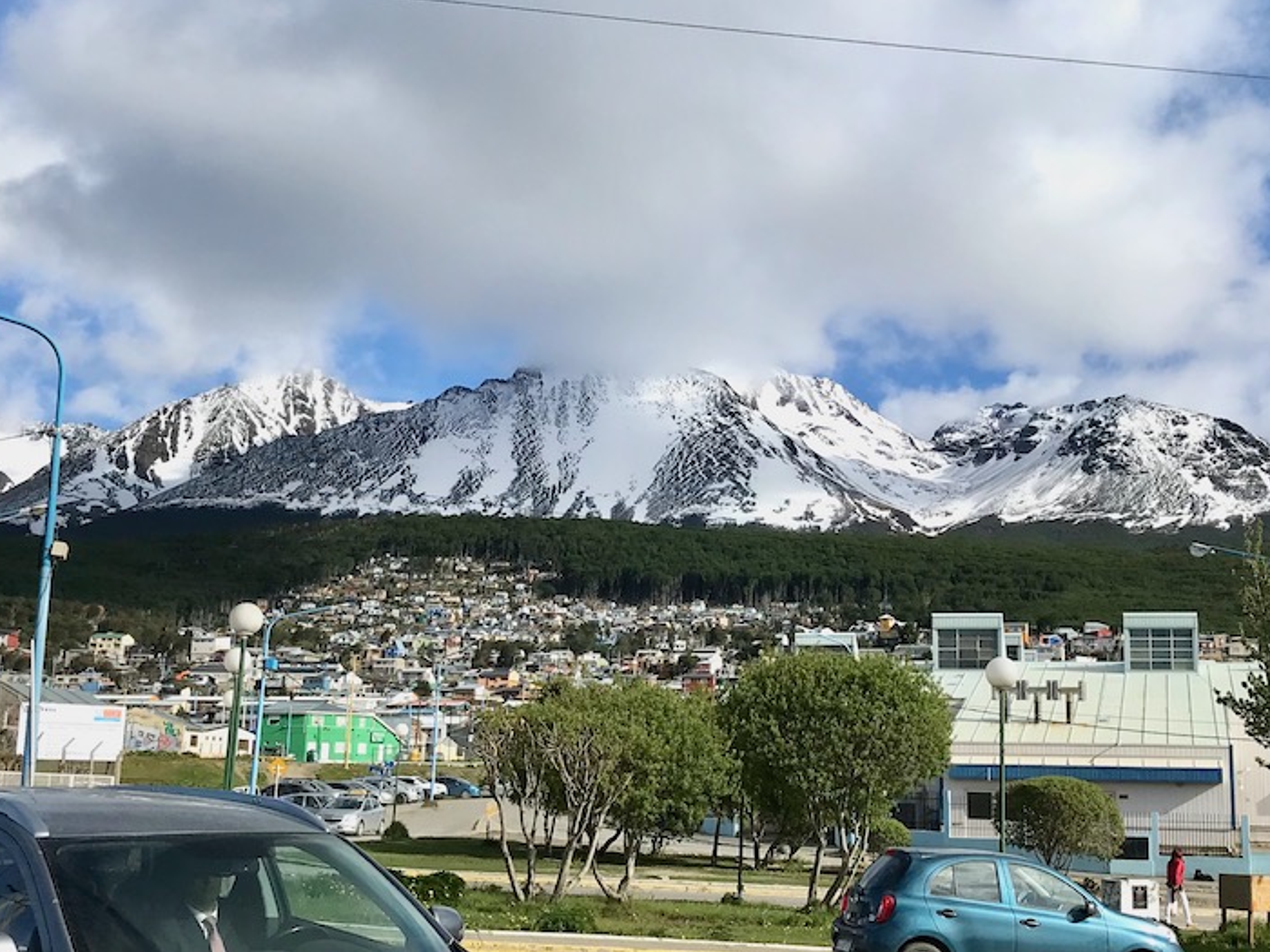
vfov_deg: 30.3
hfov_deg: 39.5
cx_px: 775
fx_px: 1761
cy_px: 464
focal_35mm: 48
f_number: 1.8
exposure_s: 1/3546
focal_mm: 3.99
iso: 20
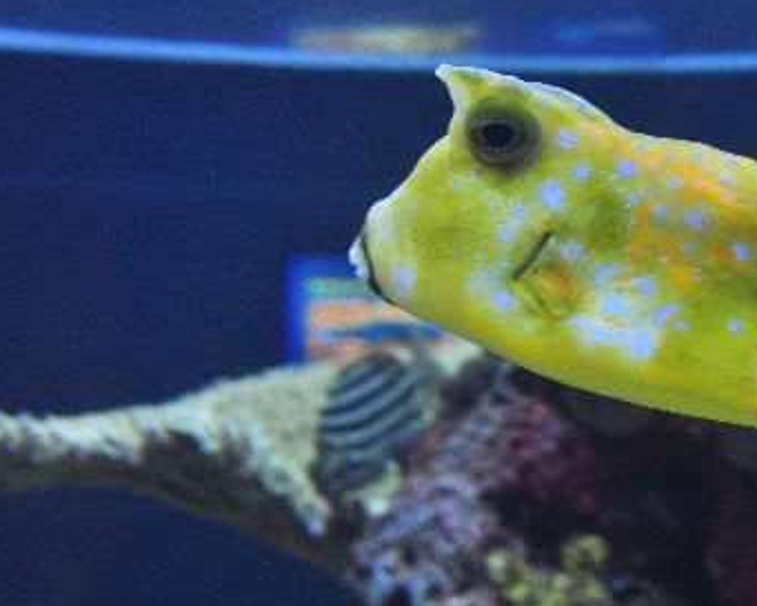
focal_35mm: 67
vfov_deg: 22.8
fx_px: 1502
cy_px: 324
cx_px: 633
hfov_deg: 27.6
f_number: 4.5
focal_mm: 22
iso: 800
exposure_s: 1/80
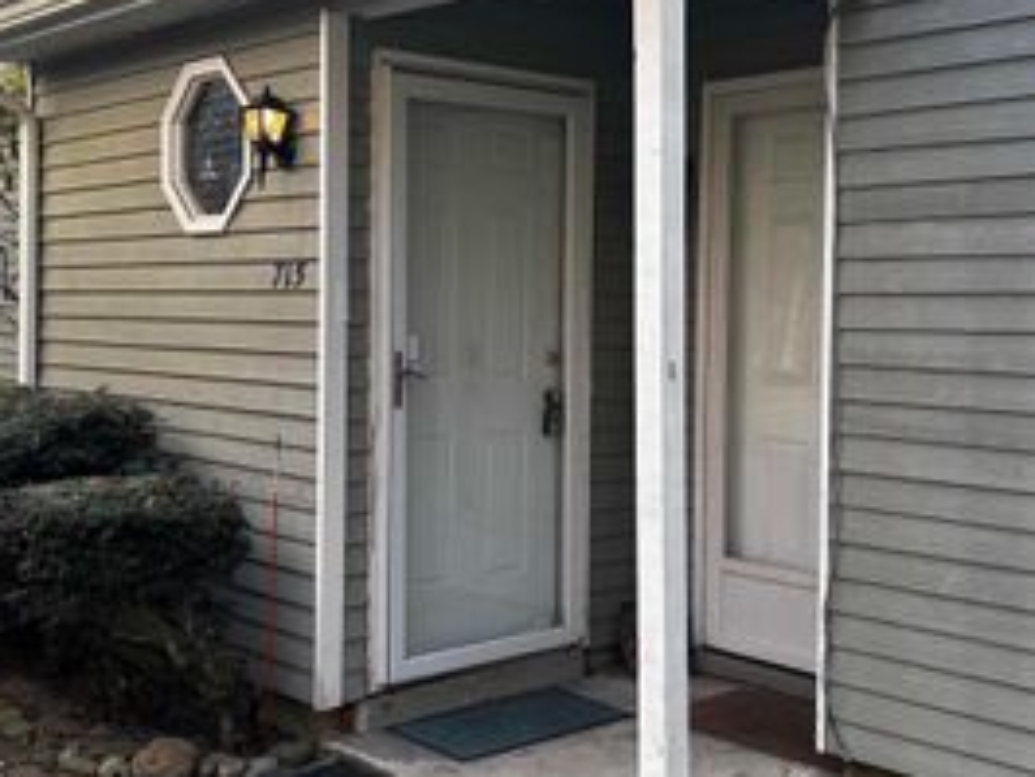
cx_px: 504
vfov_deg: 29.7
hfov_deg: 38.9
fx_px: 1466
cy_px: 334
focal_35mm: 49
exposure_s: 1/264
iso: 40
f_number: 1.6
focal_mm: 5.96
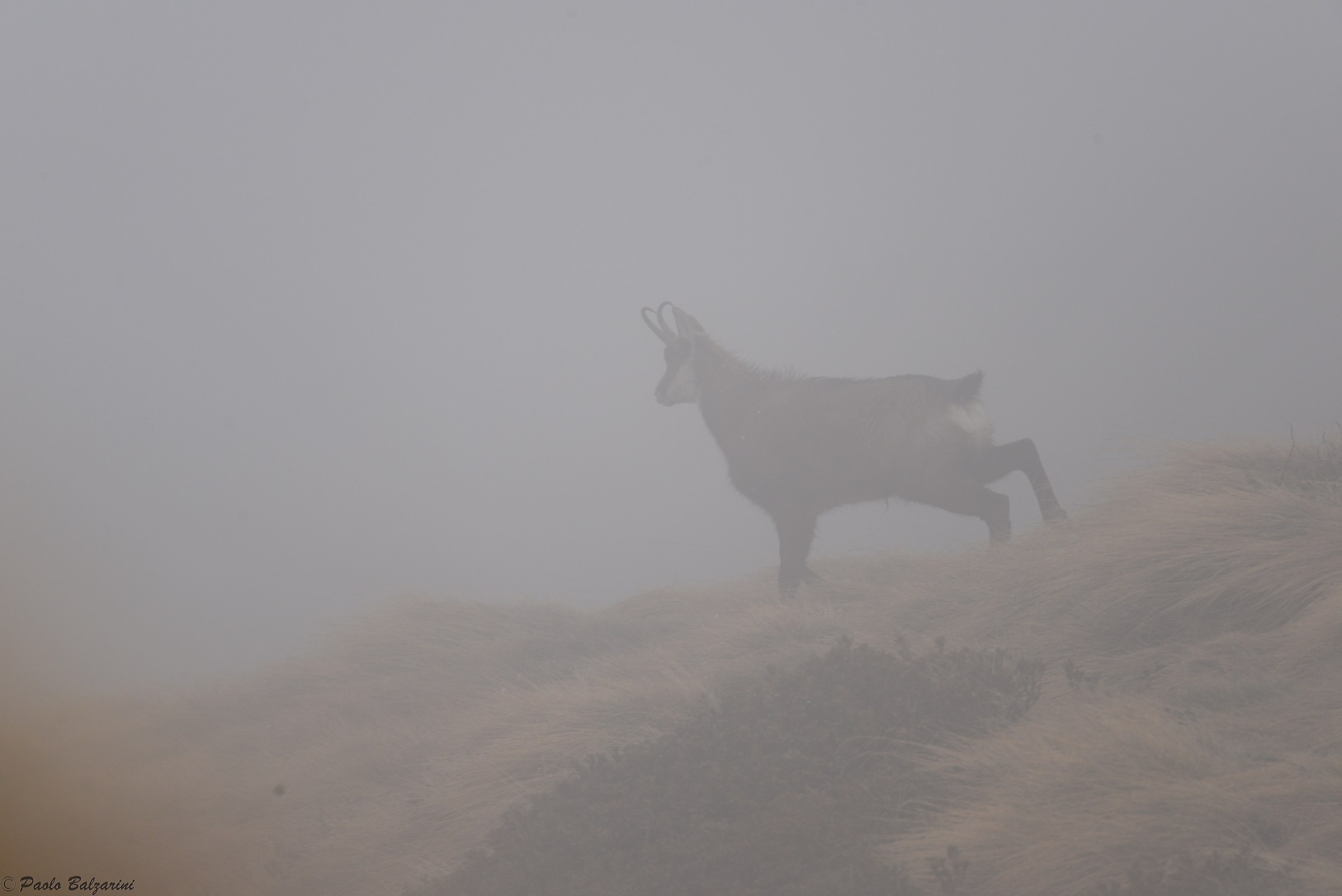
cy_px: 448
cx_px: 671
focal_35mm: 550
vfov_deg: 2.5
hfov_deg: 3.7
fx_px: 20509
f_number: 8
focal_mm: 550
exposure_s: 1/640
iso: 720
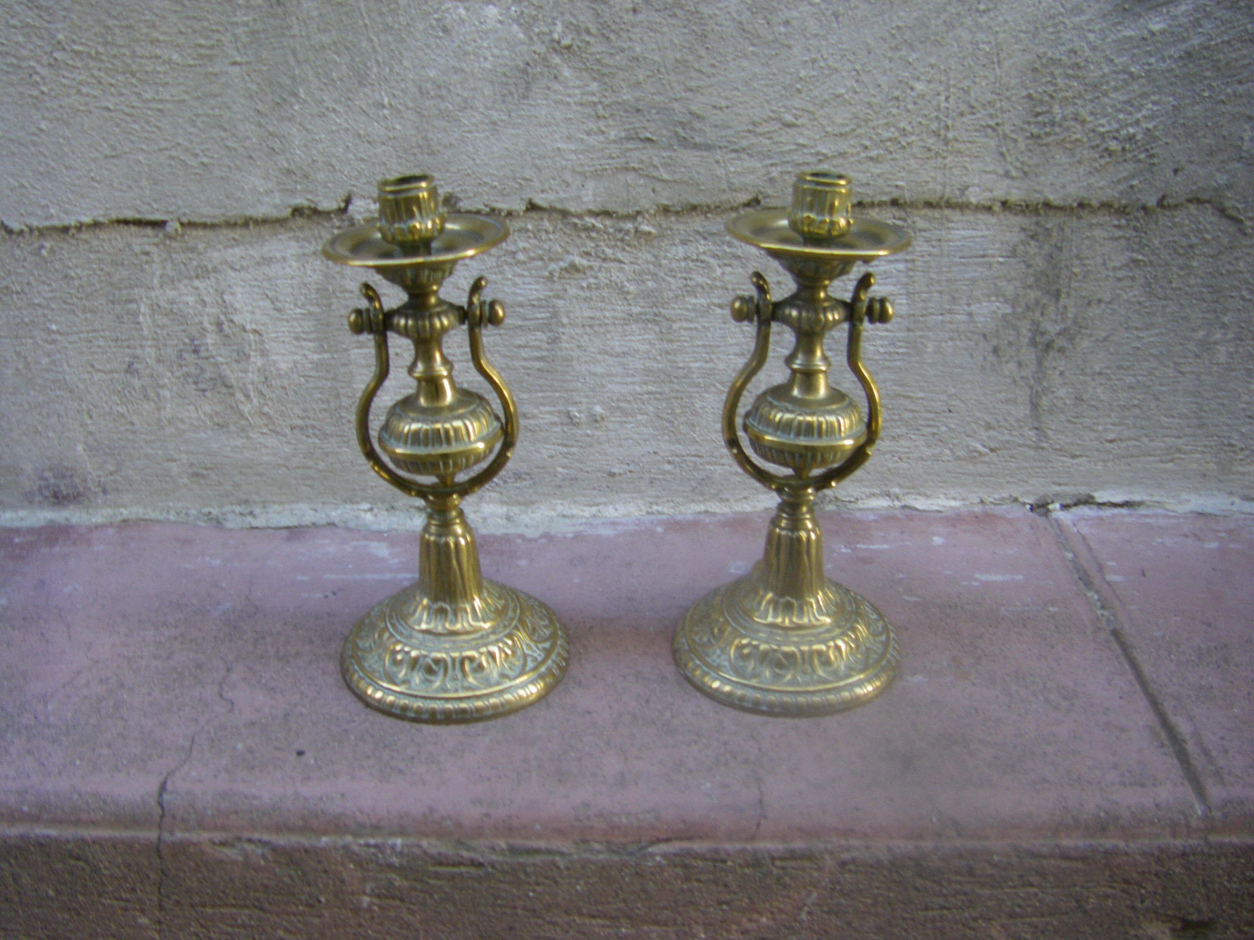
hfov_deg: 49.0
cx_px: 627
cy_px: 470
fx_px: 1377
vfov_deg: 37.7
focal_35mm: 38
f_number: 3.5
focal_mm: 6.3
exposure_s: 1/50
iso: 160
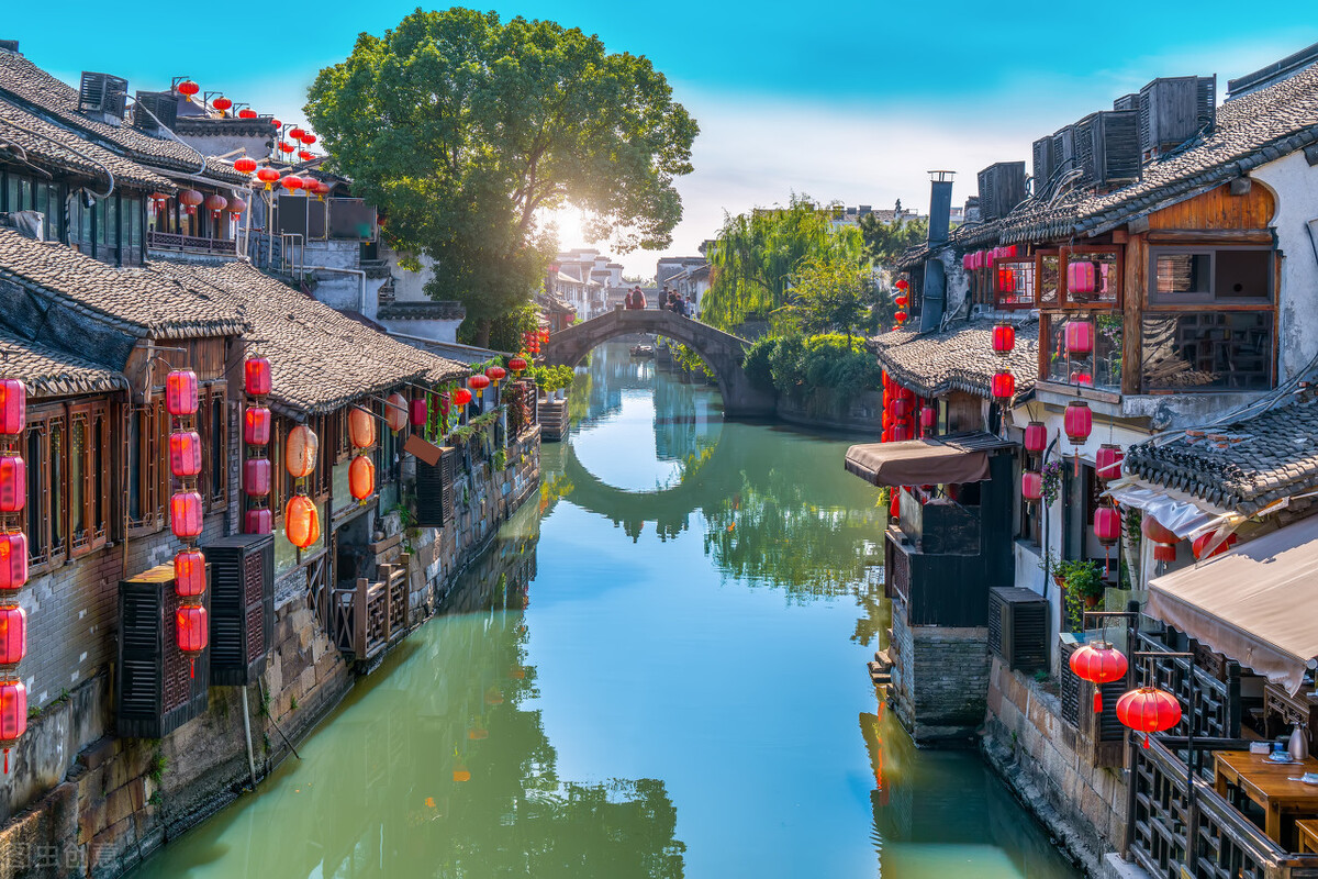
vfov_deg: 28.6
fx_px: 1721
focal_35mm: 47
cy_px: 440
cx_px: 659
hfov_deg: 41.9
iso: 200
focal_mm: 47
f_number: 8
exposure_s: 1/400
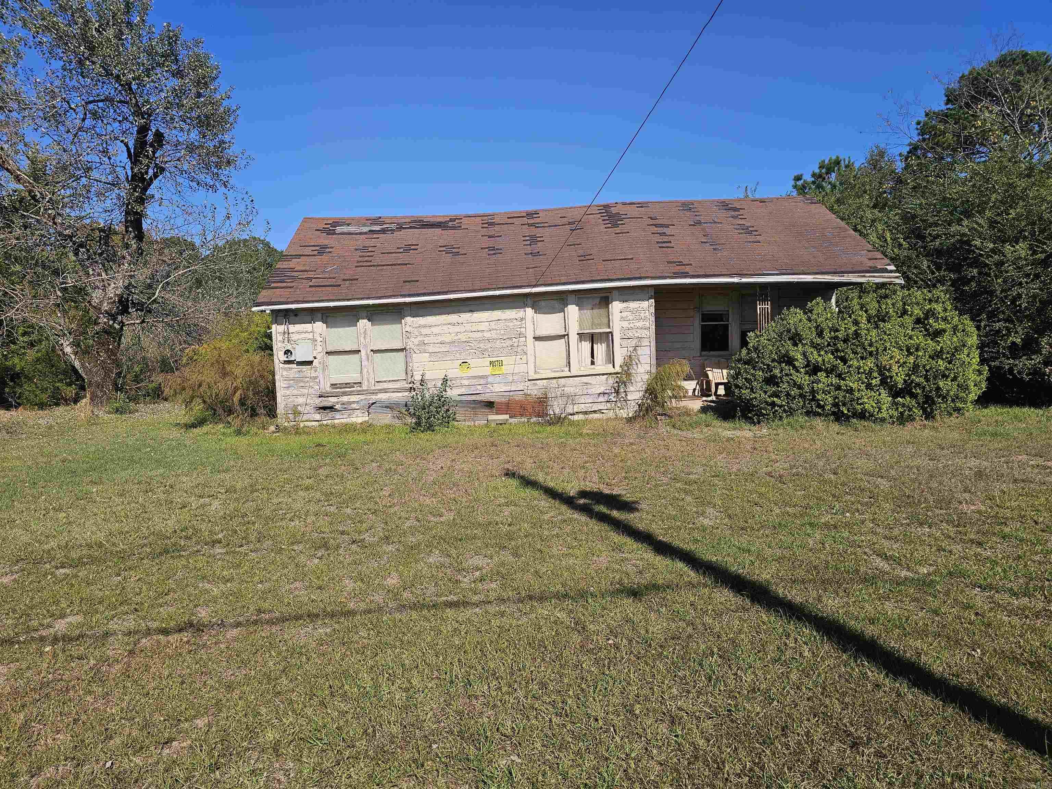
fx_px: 699
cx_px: 526
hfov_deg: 73.9
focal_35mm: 23
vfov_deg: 58.9
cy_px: 394
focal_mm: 6.3
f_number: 1.7
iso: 10
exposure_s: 1/1038
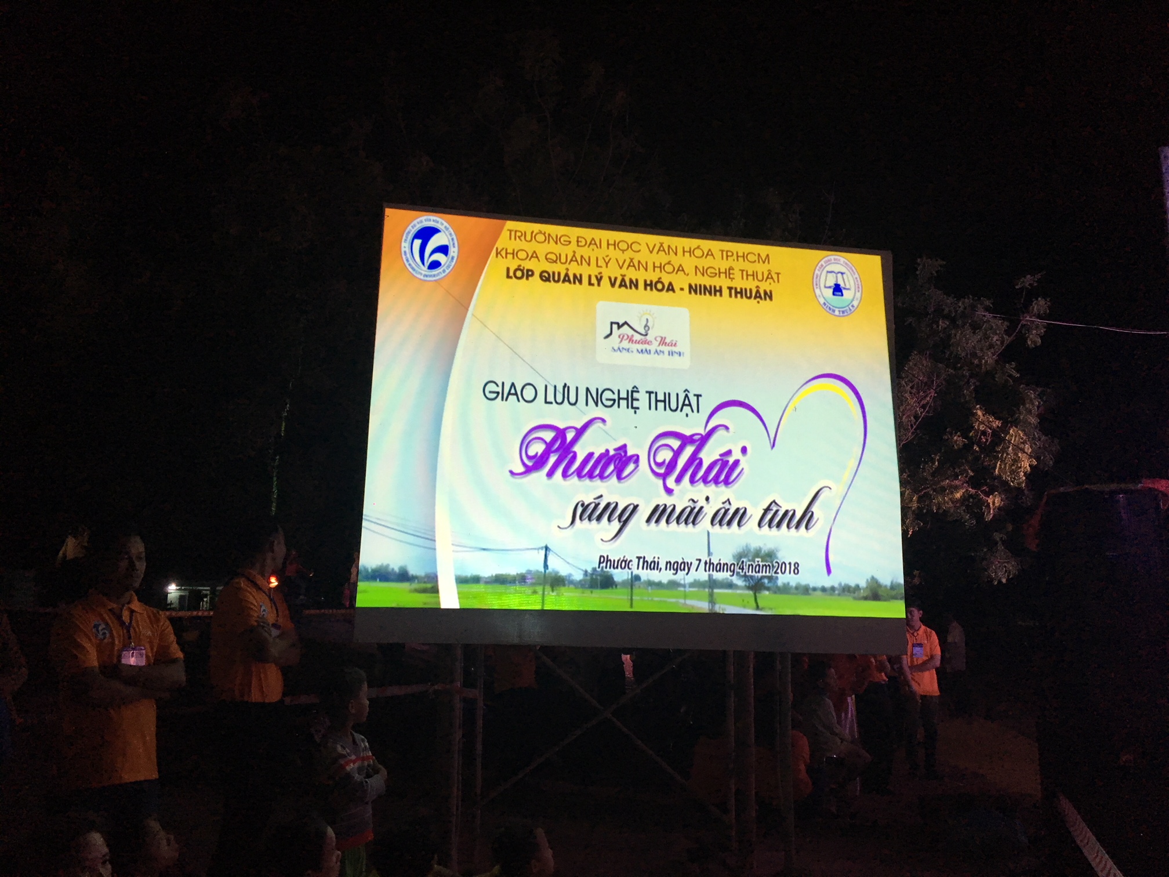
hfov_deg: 61.7
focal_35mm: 29
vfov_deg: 48.2
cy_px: 438
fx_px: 979
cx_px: 584
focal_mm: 4.15
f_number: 2.2
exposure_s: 1/33
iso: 50
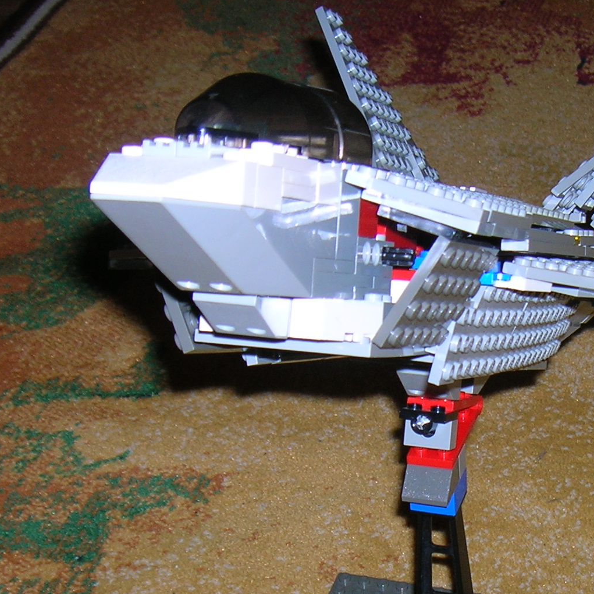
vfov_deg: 19.0
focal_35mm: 91
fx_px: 1767
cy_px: 438
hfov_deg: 18.9
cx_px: 467
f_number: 3.2
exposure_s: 1/60.1
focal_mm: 7.7
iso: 50
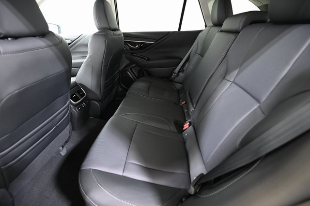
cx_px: 155
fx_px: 138
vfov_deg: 73.7
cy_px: 103
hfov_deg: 96.8
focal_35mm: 16
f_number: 4
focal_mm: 16
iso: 6400
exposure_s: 1/30
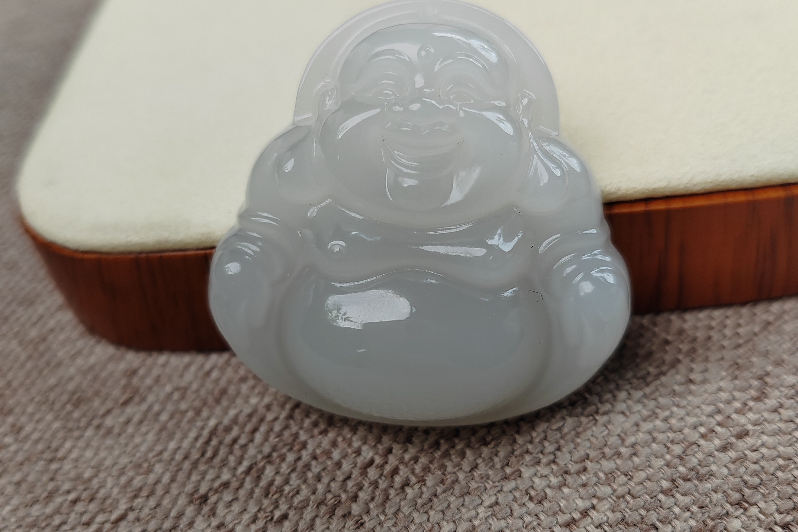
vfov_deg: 35.1
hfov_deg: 50.7
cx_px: 400
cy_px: 264
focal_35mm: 38
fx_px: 842
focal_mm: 5.52
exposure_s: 1/360
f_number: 1.9
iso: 100
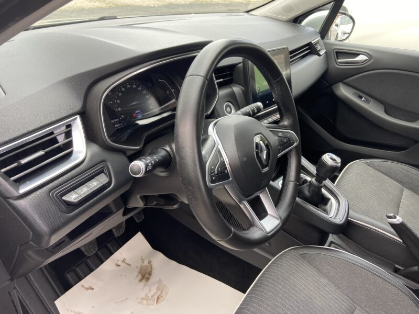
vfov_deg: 53.1
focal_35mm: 26
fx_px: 315
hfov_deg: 67.3
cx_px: 210
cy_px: 157
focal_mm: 4.25
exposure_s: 1/121
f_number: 1.8
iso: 64
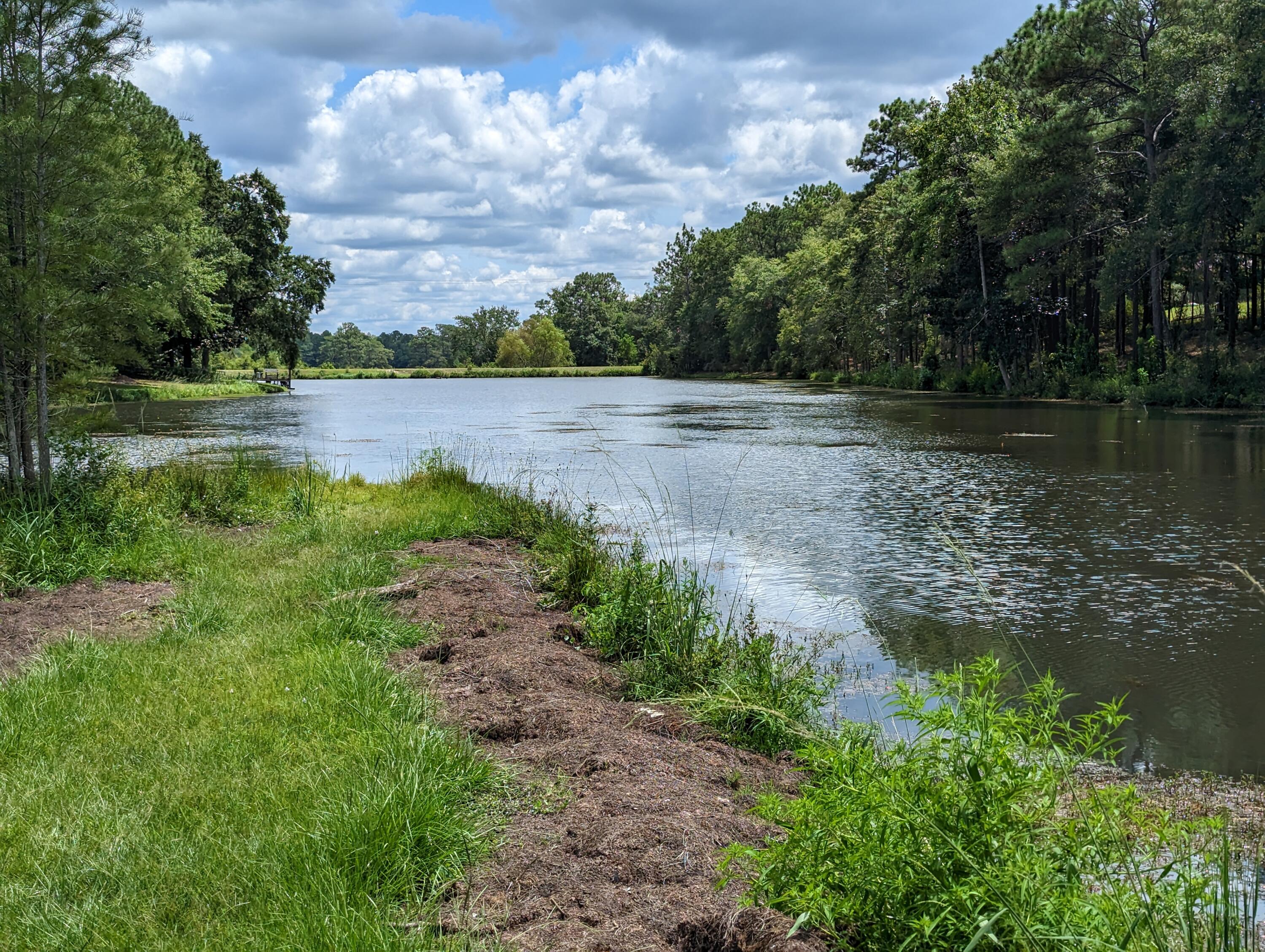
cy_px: 476
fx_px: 1756
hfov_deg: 39.6
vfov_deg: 30.3
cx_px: 632
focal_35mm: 48
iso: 48
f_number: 1.85
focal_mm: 6.81
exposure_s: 1/3165
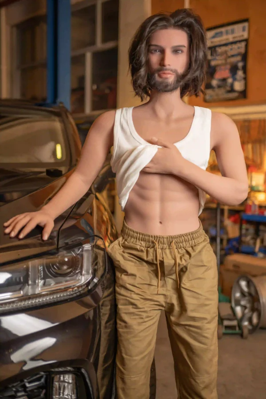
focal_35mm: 40
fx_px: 443
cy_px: 200
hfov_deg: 33.4
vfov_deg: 48.5
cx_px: 133
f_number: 2
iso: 400
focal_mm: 40
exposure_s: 1/40
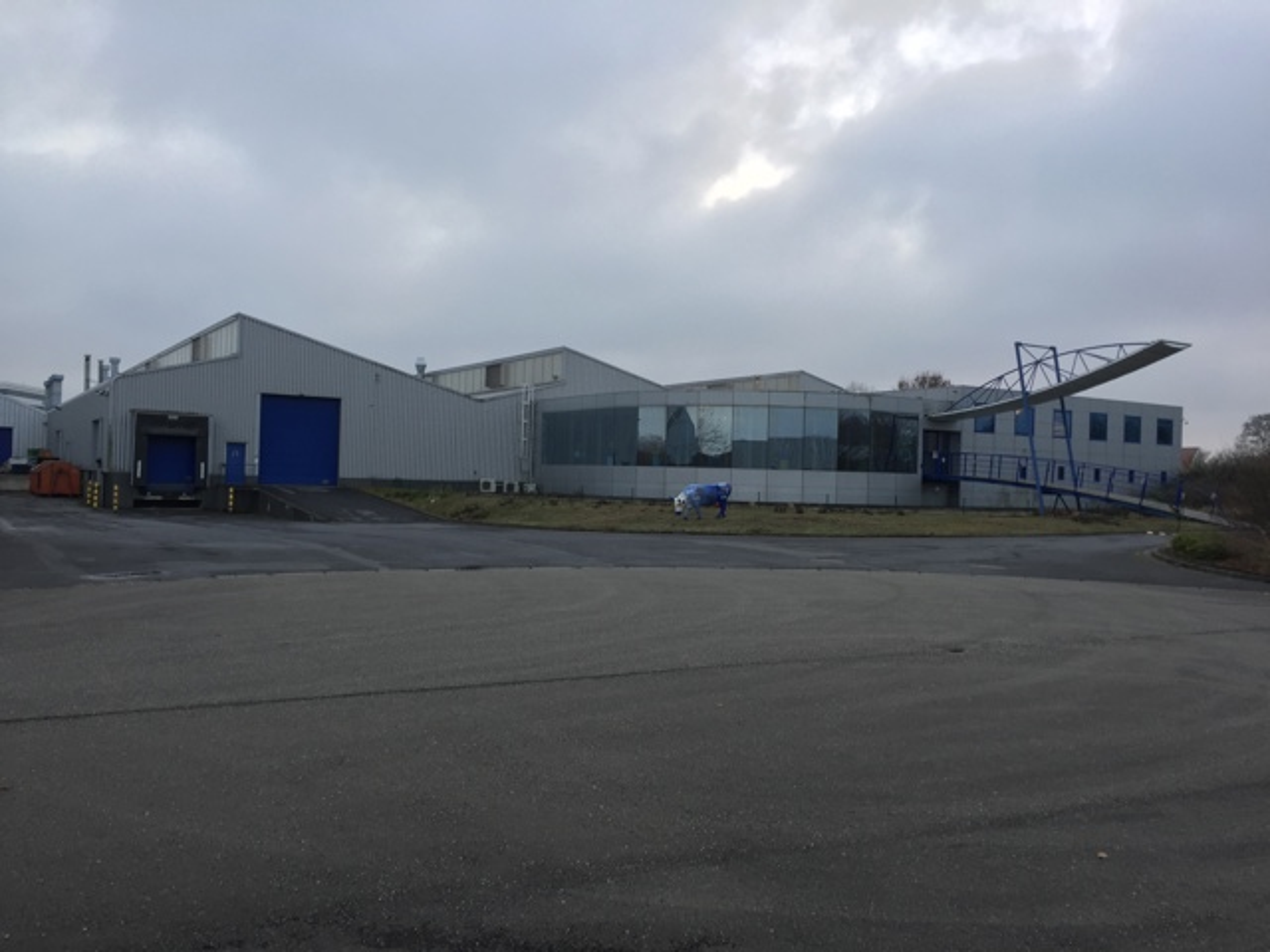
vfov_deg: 48.2
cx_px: 635
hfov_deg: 61.7
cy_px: 476
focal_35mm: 29
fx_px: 1064
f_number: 2.2
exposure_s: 1/50
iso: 32
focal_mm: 4.15
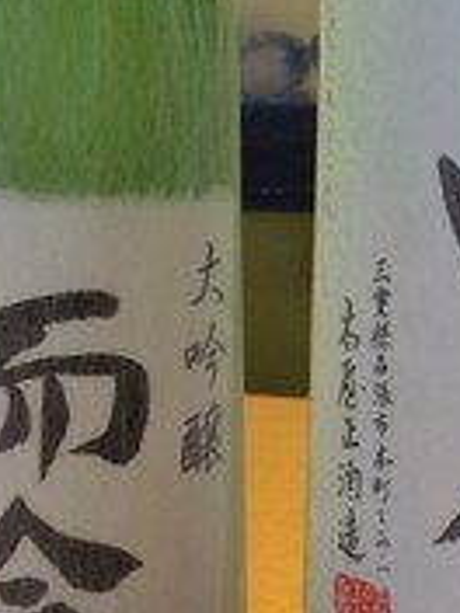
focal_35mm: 102
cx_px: 401
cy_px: 24
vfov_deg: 18.8
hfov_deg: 14.4
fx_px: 1807
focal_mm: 4.12
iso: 200
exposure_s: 1/30
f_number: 2.2
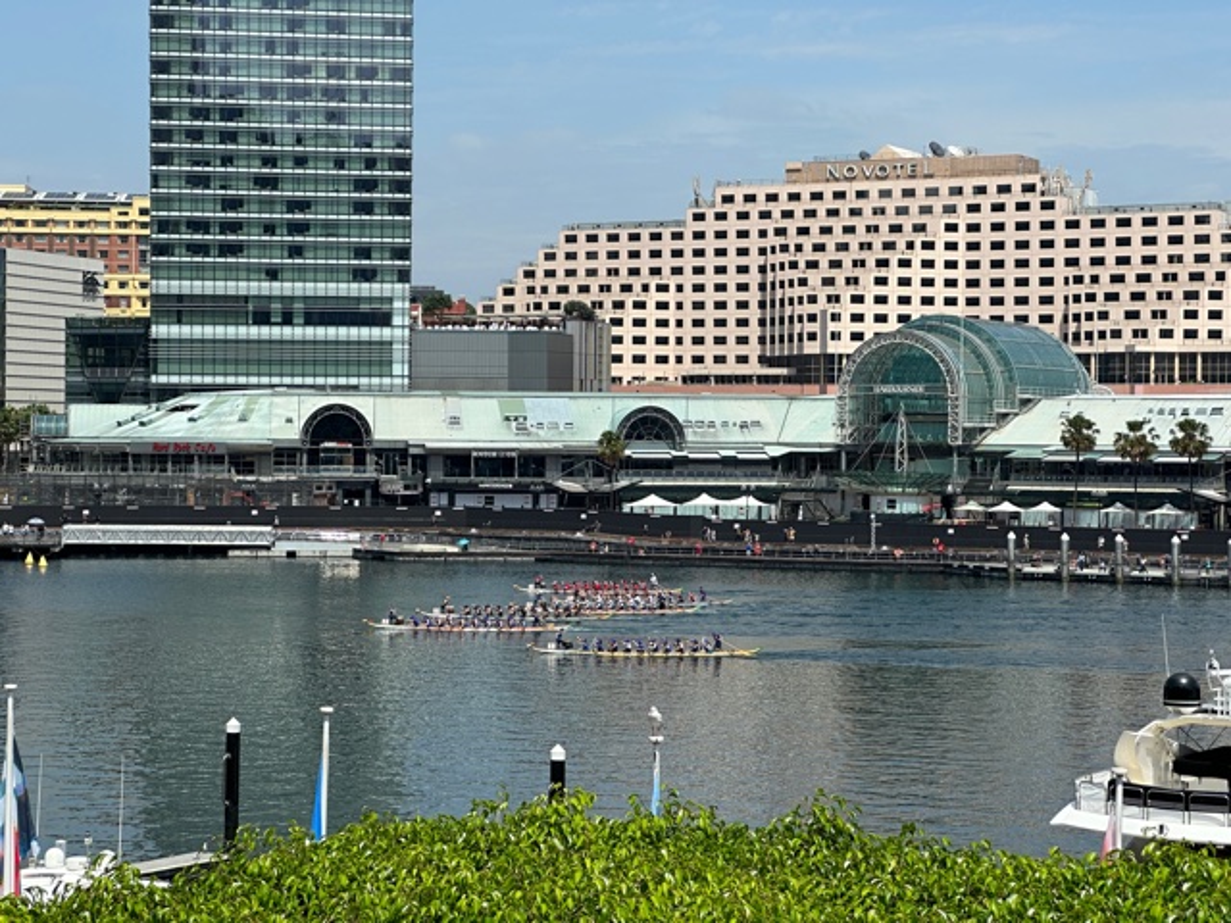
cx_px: 616
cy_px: 462
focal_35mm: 77
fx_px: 2738
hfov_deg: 25.3
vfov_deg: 19.1
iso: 32
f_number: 2.8
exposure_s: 1/834
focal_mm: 9
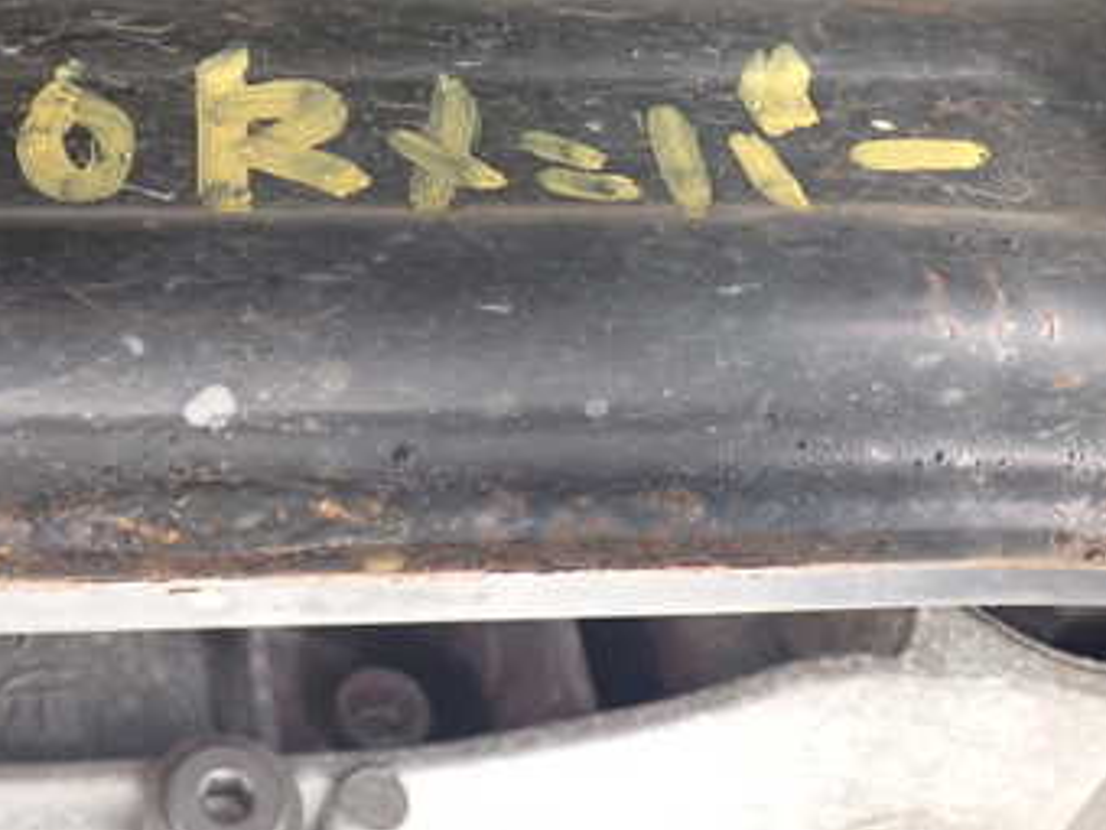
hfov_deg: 34.6
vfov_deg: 27.3
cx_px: 156
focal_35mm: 53
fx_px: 1693
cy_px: 260
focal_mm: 5.4
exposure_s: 1/30
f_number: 2.3
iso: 400
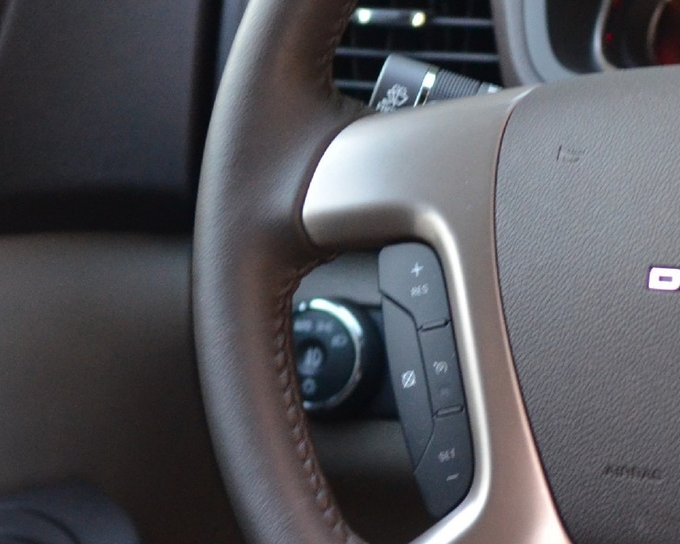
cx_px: 831
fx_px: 3805
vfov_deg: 8.2
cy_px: 276
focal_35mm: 189
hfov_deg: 10.0
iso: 1600
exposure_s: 1/80
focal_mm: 40
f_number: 2.8
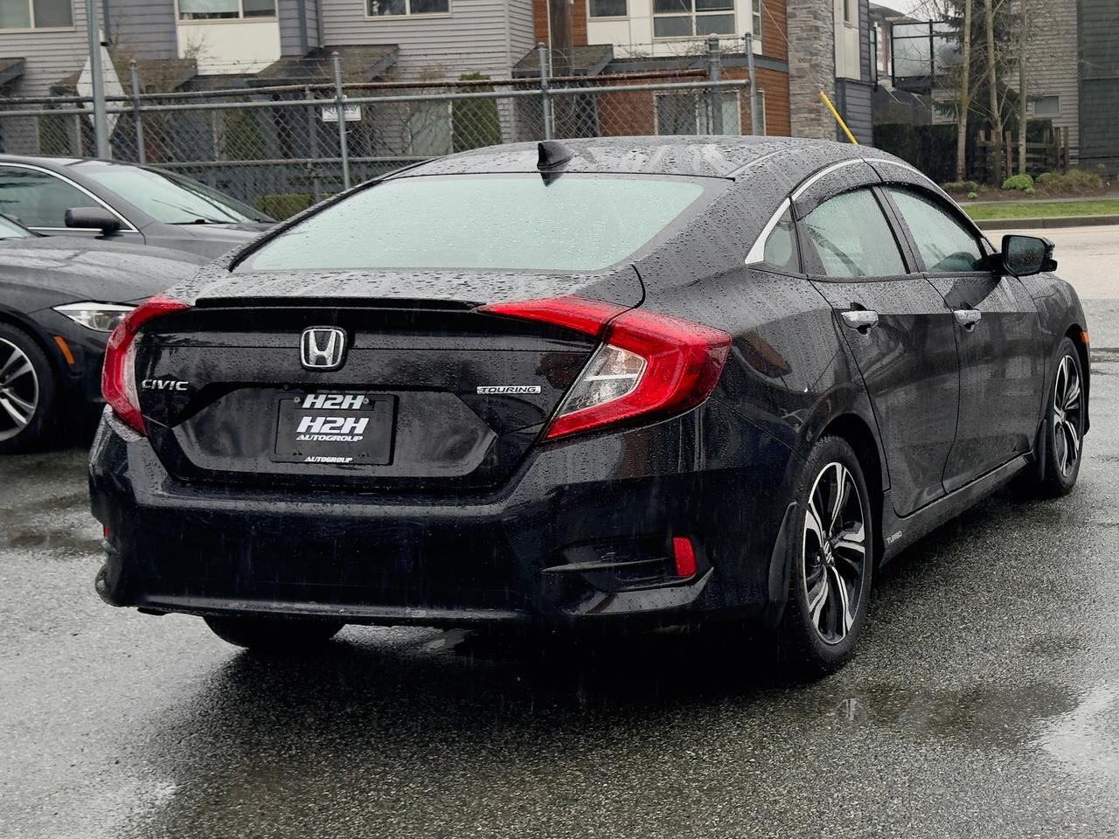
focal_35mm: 48
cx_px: 560
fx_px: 1552
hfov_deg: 39.7
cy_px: 420
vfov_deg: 30.3
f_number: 1.78
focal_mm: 6.76
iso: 50
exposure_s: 1/195
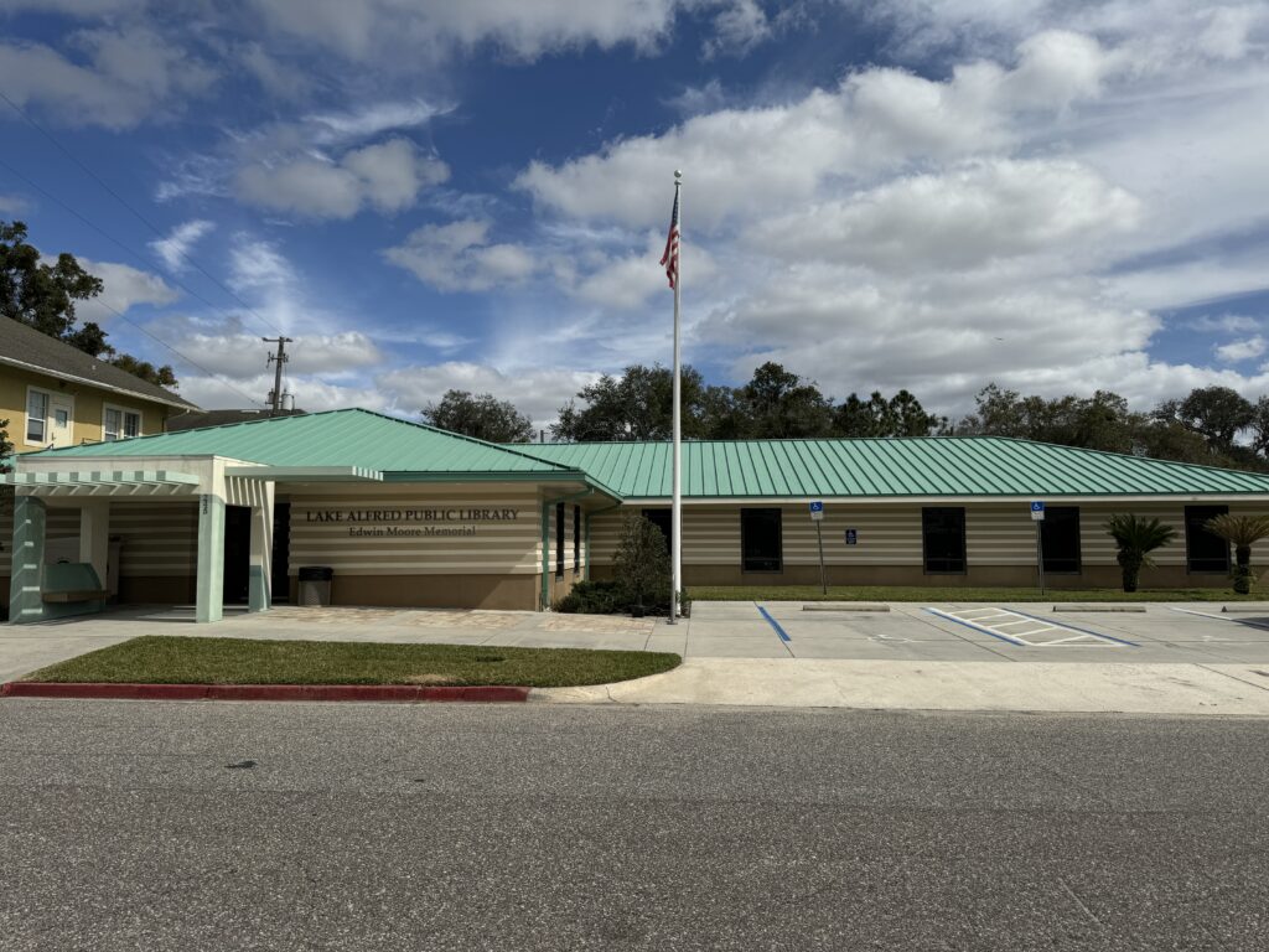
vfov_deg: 56.8
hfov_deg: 71.6
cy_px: 476
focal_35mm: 24
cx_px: 634
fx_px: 880
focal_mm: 6.86
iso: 80
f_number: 1.78
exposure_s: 1/10417
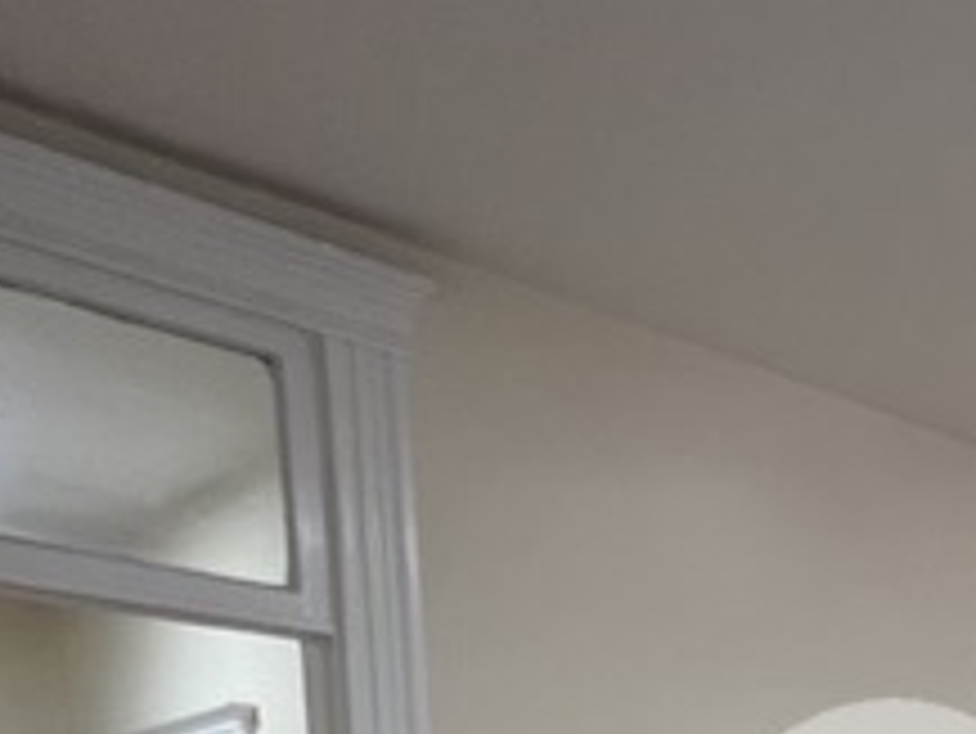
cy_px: 1121
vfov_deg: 23.7
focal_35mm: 48
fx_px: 1354
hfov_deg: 25.3
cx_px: 1583
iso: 200
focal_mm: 1.57
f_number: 1.8
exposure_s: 1/120
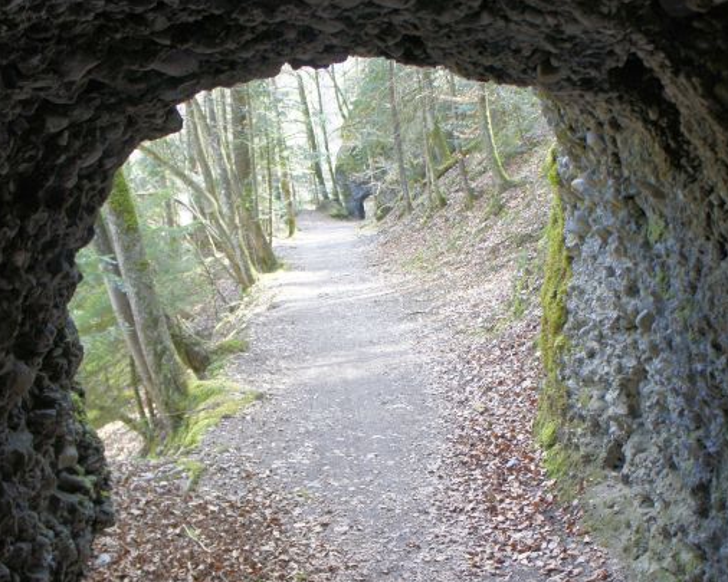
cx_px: 423
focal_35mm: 40
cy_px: 378
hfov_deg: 45.6
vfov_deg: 37.0
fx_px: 862
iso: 200
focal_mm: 18
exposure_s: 1/30
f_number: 4
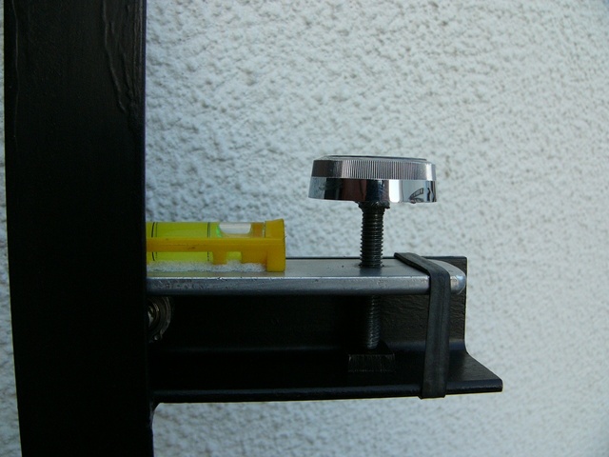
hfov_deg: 51.4
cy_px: 228
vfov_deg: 39.7
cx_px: 304
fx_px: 633
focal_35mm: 36
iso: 100
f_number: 4
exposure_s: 1/160
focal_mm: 6
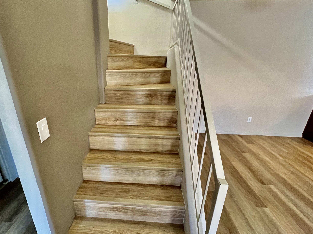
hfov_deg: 94.0
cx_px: 136
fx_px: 145
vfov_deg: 78.1
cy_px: 117
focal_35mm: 16
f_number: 1.8
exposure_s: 1/60
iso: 640
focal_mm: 1.57
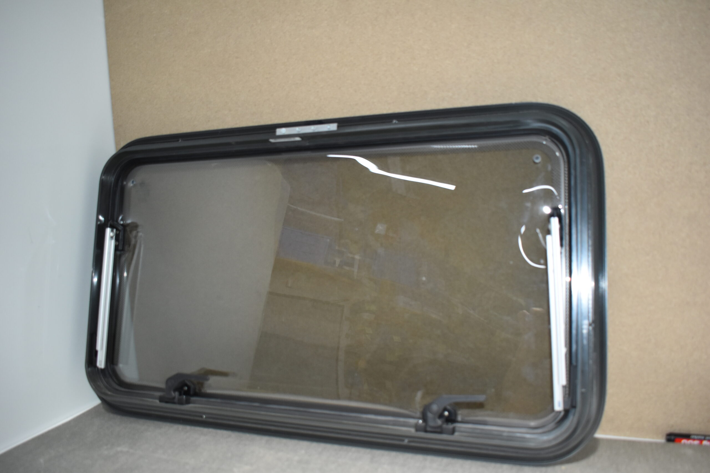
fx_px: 592
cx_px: 355
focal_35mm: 30
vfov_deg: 43.6
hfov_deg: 61.9
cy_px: 236
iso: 800
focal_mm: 20
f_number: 3.5
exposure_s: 1/160
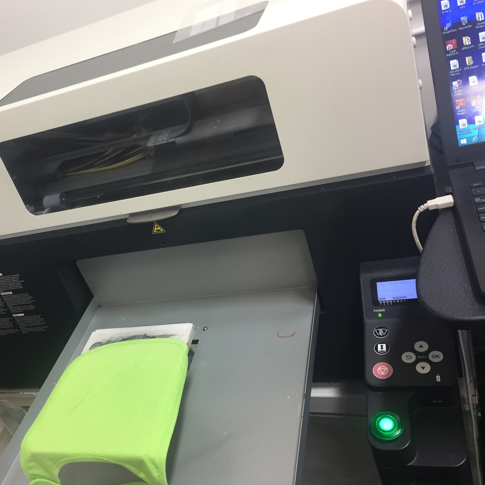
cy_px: 242
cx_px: 164
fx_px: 555
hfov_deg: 46.5
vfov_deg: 47.2
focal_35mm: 35
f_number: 2.2
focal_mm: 4.15
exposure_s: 1/30
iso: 64
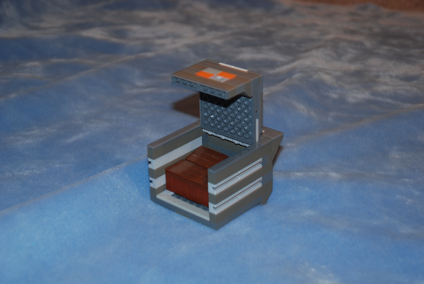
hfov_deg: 30.5
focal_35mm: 66
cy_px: 142
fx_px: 778
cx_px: 212
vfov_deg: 20.7
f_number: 4.8
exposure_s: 1/3
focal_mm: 44
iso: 200
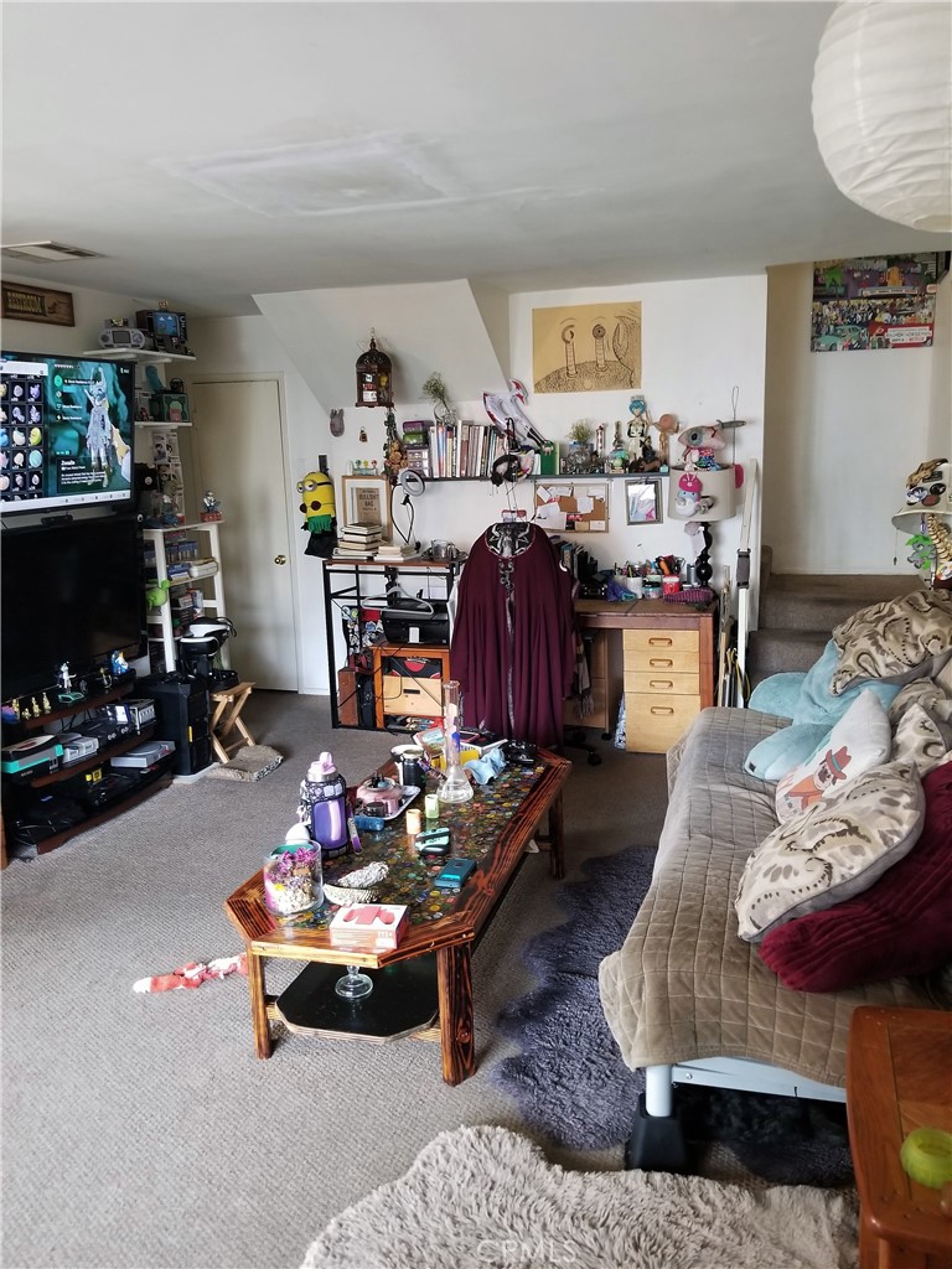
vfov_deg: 67.3
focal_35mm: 26
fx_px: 953
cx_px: 476
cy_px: 634
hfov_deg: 53.1
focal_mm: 4.3
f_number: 1.7
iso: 250
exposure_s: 1/20
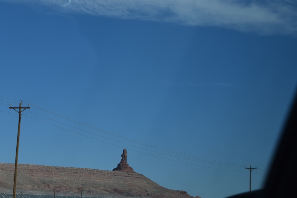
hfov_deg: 19.7
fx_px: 855
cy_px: 103
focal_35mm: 104
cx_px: 127
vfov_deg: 13.2
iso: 200
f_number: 11
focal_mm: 55
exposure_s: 1/500
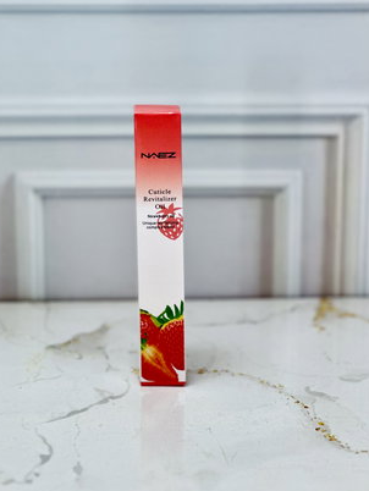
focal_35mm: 102
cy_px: 258
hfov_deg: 14.5
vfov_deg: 19.2
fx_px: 1448
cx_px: 159
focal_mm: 9
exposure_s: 1/100
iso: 80
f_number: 2.8
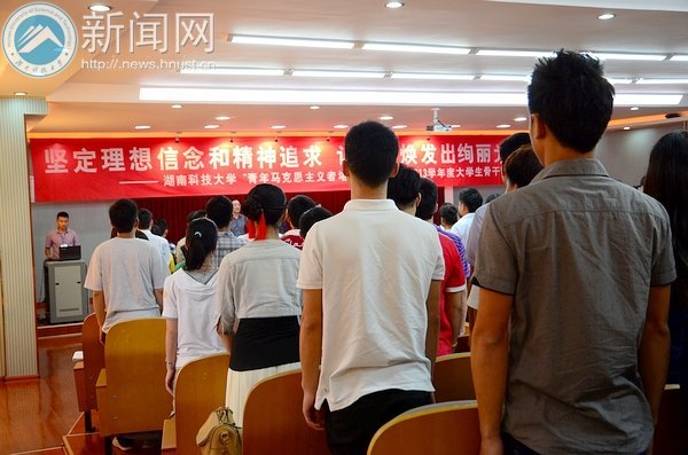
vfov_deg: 29.7
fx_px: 858
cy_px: 228
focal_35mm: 45
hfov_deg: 43.7
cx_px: 344
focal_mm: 30
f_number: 4.2
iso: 800
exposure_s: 1/30
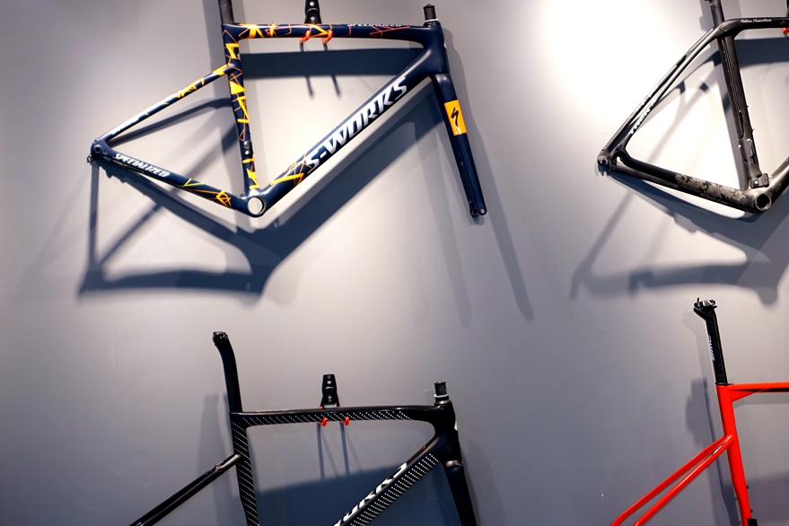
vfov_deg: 15.9
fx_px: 1885
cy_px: 257
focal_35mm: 86
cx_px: 524
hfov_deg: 23.5
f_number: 2.8
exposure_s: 1/80
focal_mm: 63
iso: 400
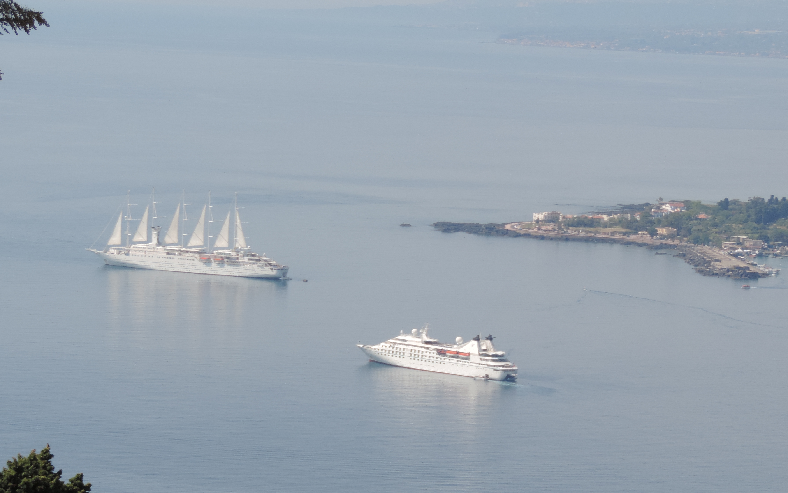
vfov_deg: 7.6
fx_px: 3715
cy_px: 377
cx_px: 359
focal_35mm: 173
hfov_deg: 12.1
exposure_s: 1/640
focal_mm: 21.4
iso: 80
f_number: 4.2
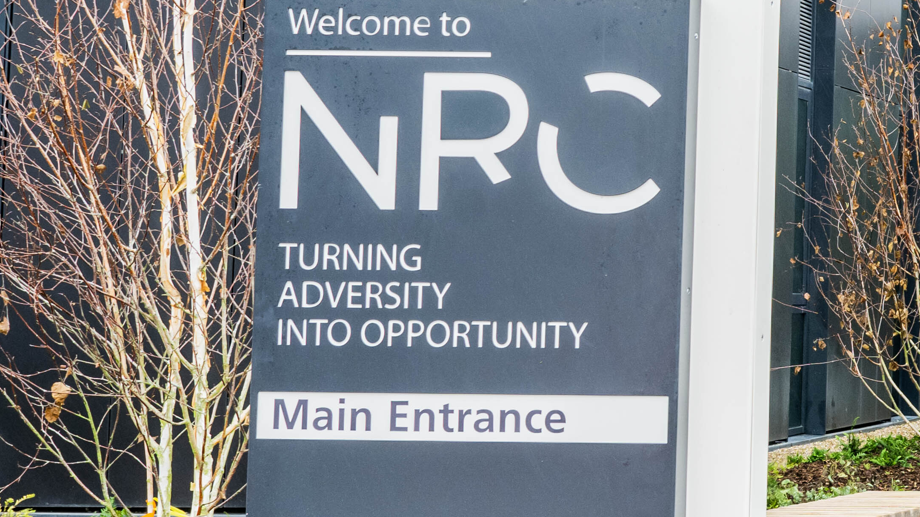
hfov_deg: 16.0
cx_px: 1596
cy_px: 66
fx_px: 2830
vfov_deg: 10.4
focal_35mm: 116
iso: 320
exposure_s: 1/50
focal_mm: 29
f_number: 7.1
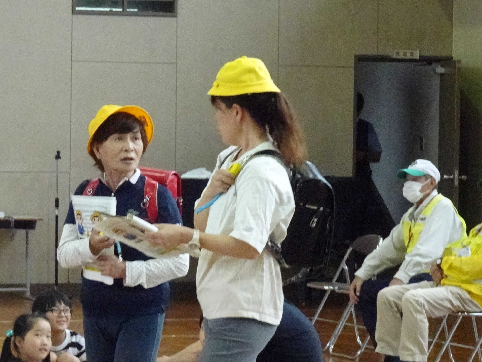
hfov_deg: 11.2
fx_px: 2465
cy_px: 216
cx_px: 183
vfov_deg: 8.4
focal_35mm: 177
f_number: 5.6
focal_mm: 21.22
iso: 3200
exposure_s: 1/160
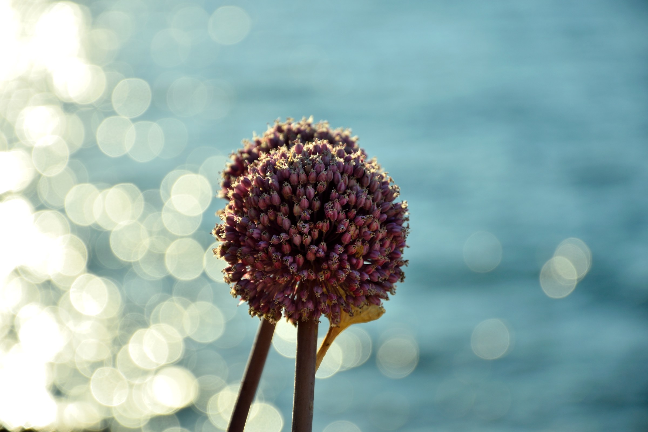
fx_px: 2835
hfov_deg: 13.0
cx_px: 324
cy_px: 216
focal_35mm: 158
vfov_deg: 8.7
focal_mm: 105
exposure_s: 1/800
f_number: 5.6
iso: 100
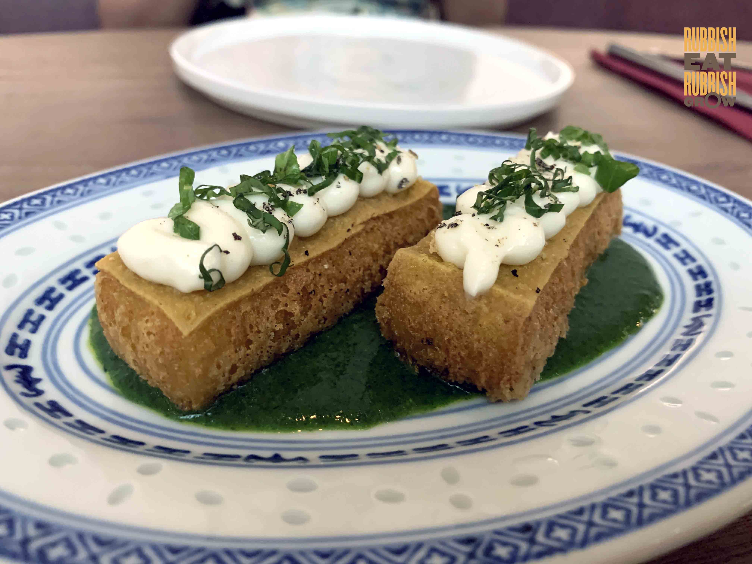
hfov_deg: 67.3
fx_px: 565
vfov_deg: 53.1
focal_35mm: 26
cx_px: 376
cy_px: 282
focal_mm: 4.25
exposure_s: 1/54
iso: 320
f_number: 1.8
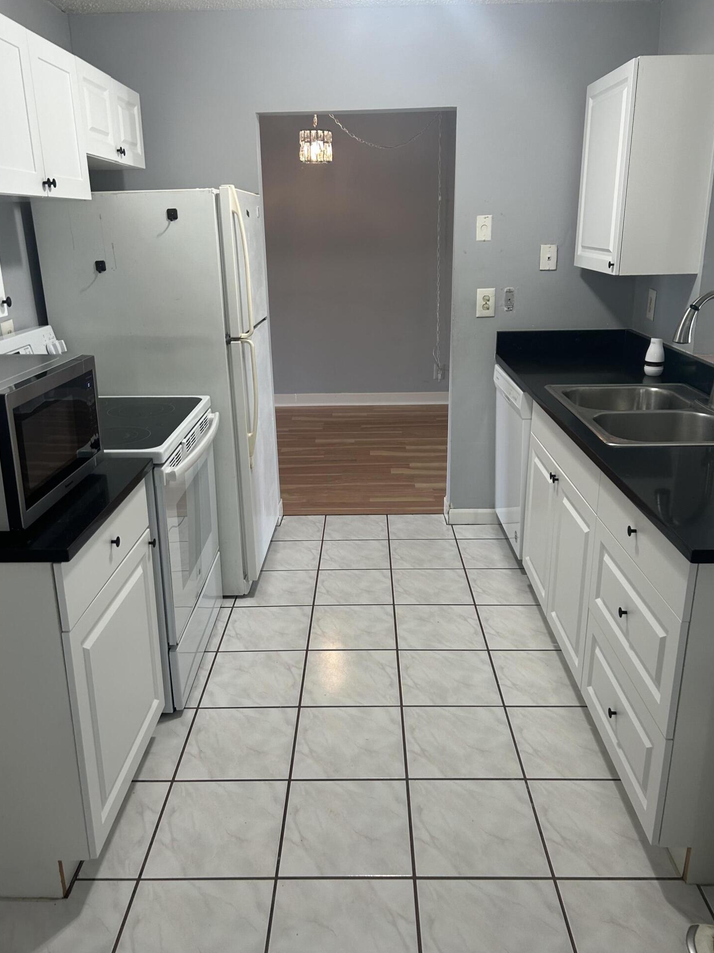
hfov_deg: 51.3
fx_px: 743
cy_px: 464
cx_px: 357
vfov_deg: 65.3
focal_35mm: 27
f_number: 1.5
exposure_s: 1/60
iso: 80
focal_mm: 5.7
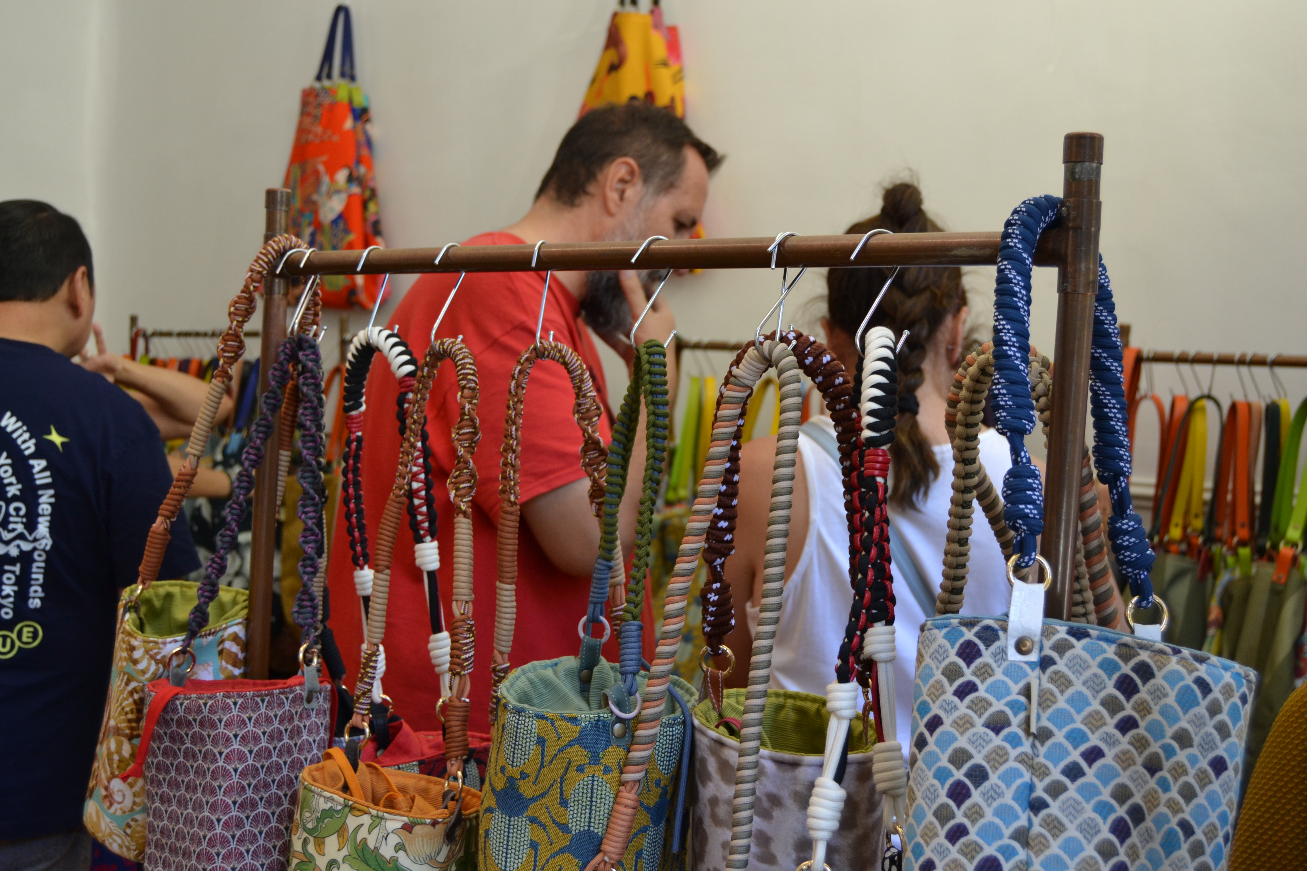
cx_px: 654
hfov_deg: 42.3
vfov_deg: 28.9
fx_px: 1688
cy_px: 436
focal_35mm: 46
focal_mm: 31
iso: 500
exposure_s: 1/60
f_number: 4.2
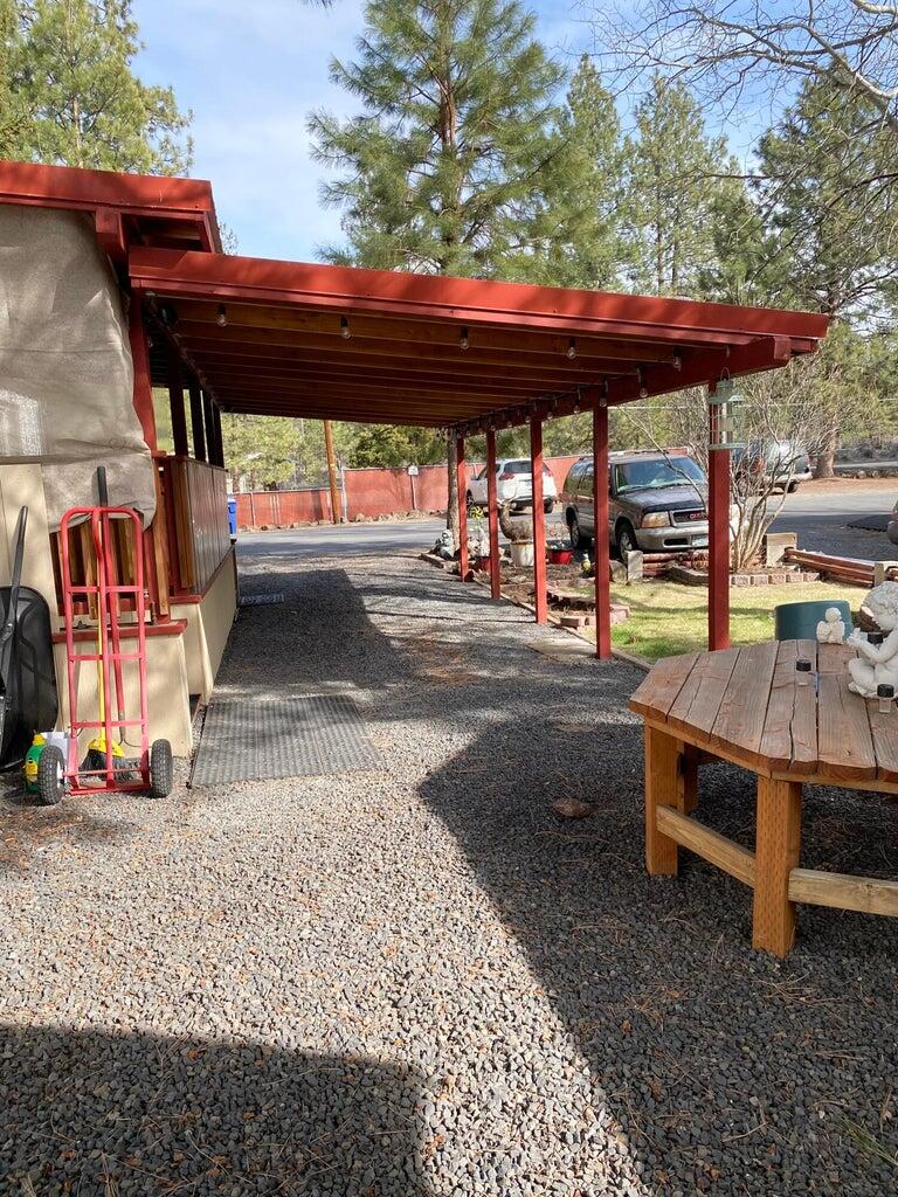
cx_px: 449
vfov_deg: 67.3
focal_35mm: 26
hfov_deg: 53.1
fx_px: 899
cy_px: 598
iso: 32
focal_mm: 4.25
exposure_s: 1/805
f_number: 1.8
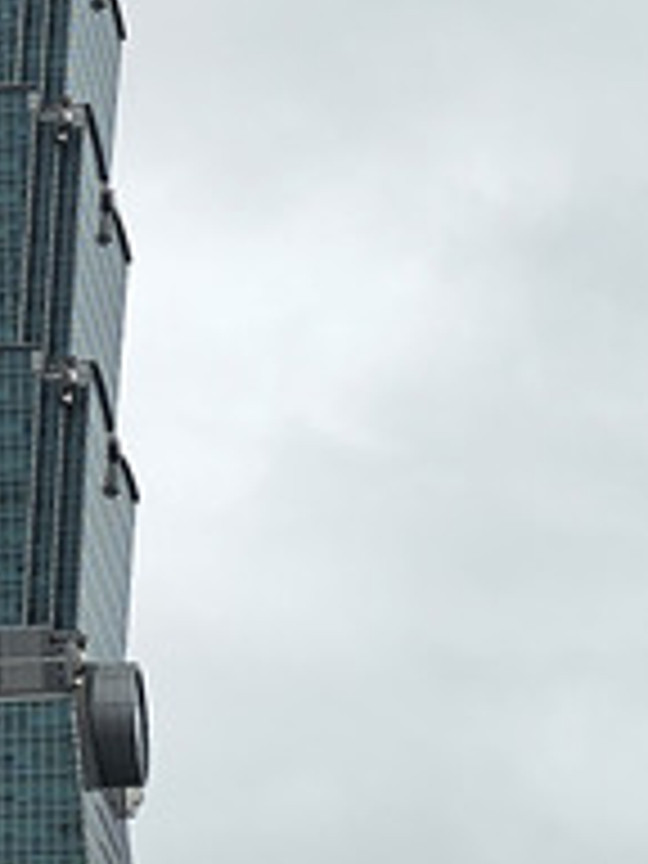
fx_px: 3195
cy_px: 344
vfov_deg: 15.4
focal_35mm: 128
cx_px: -220
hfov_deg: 11.3
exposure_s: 1/226
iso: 10
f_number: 1.7
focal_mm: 6.3
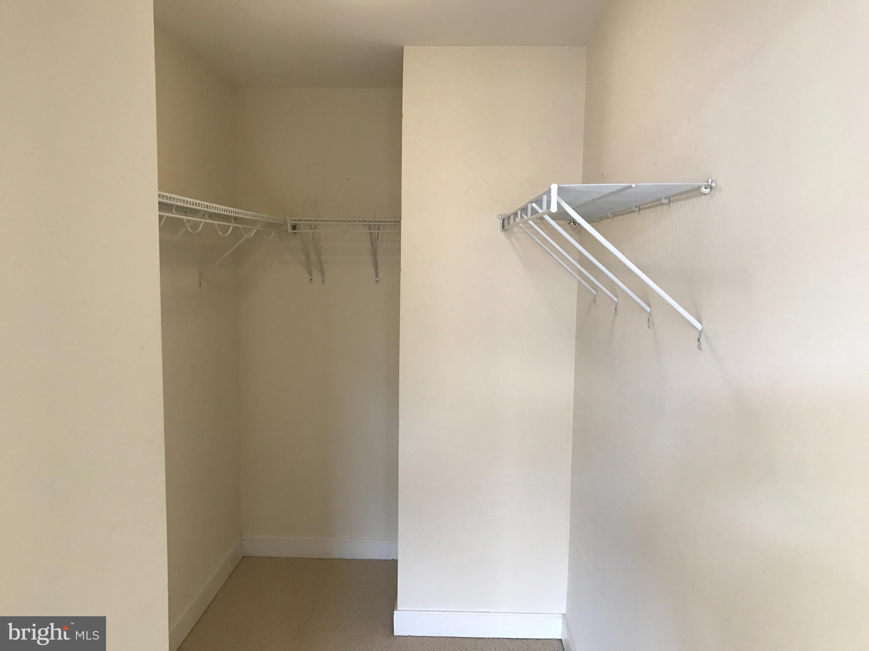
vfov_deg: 49.7
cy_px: 326
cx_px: 434
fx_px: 703
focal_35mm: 28
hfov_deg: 63.4
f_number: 1.8
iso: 40
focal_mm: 3.99
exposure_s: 1/24
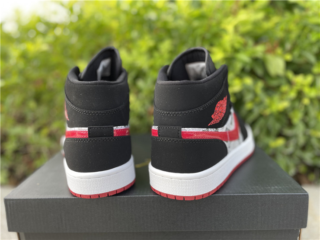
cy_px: 120
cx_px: 160
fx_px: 240
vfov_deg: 53.1
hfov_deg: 67.3
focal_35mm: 26
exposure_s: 1/127
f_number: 1.6
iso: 32
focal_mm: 4.2
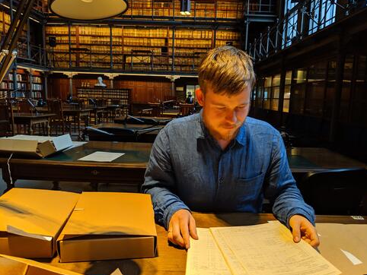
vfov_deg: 49.8
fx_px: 297
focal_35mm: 28
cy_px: 137
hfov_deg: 63.4
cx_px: 190
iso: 57
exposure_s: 1/33.3
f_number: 1.8
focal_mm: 4.44
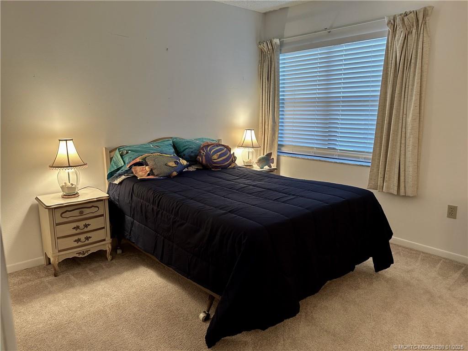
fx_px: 352
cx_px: 234
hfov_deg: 67.3
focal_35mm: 26
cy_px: 176
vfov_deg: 53.1
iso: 100
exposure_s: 1/60
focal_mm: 5.7
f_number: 1.5
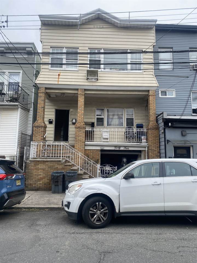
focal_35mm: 26
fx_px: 197
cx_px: 98
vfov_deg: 67.3
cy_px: 132
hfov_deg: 53.1
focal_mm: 4.25
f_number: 1.8
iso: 32
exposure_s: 1/949
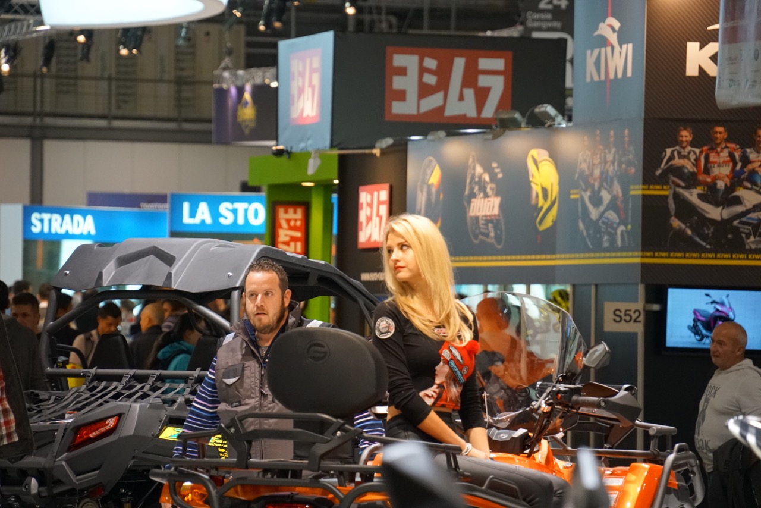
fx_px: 5349
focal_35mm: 253
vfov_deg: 5.4
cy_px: 254
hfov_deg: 8.1
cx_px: 380
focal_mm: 169
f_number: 6.3
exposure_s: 1/320
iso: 4000
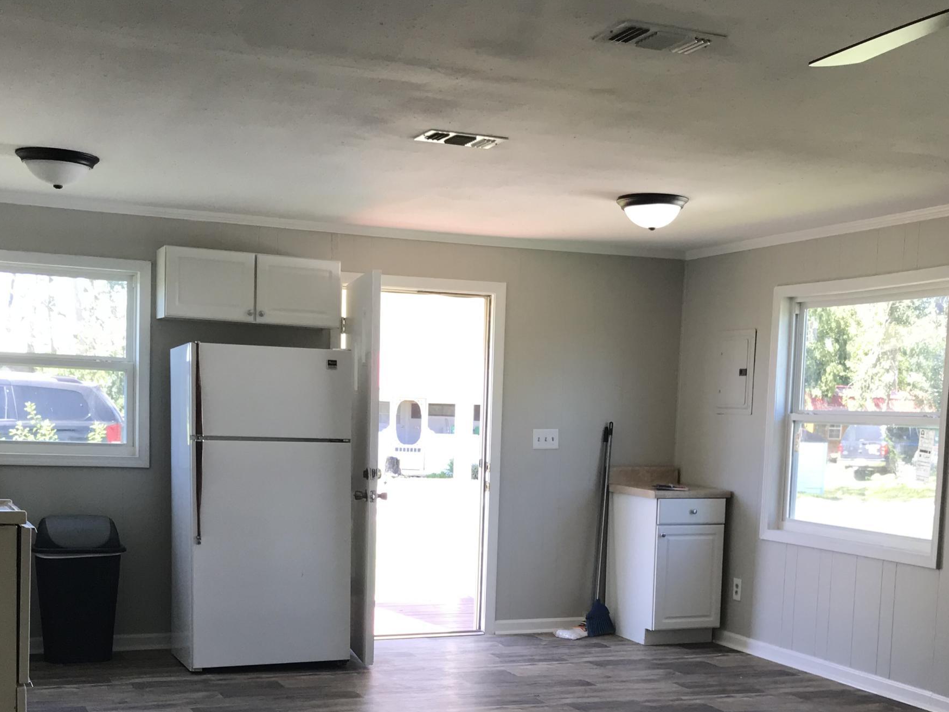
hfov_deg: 39.6
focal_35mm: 48
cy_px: 570
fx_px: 1316
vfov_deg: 29.6
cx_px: 516
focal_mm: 3.99
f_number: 1.8
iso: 40
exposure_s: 1/120
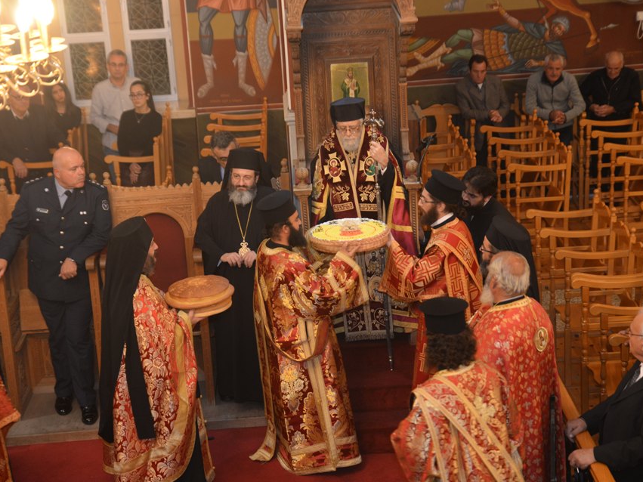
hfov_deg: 25.7
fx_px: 1412
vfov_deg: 19.4
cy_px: 241
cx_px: 325
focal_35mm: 76
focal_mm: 70
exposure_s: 1/40
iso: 1000
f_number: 4
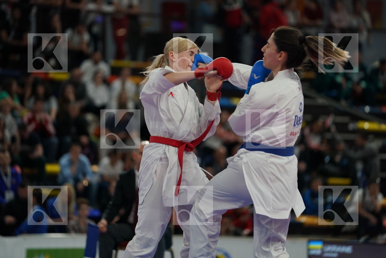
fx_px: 2144
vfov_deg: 6.9
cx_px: 193
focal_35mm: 200
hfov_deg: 10.3
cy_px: 129
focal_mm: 200
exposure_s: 1/1000
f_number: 2.8
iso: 1600
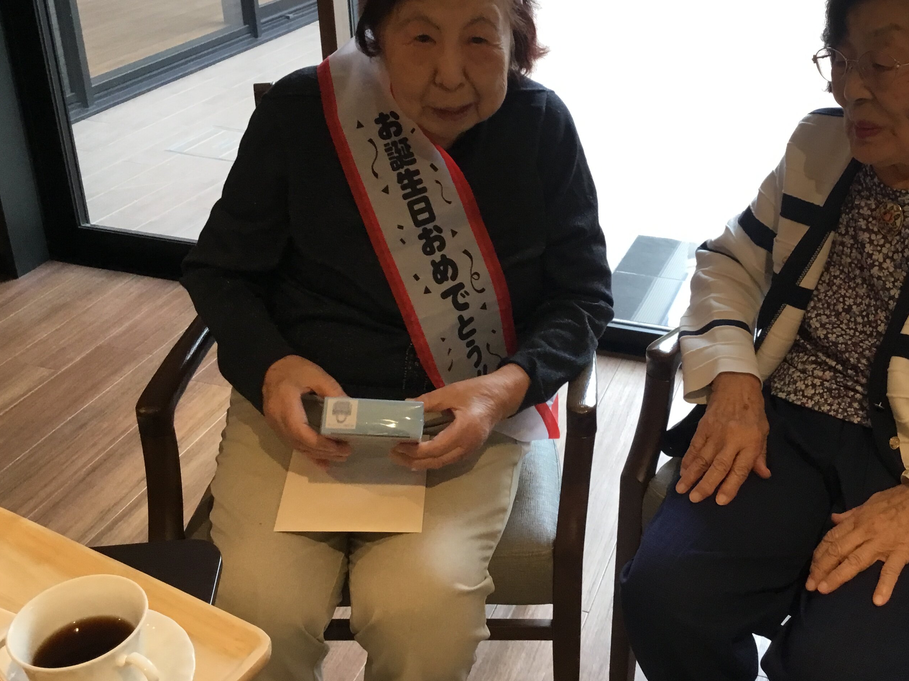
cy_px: 261
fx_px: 1050
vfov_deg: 35.8
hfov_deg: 46.5
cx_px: 555
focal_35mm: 40
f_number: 2.4
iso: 40
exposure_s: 1/30
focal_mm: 3.3
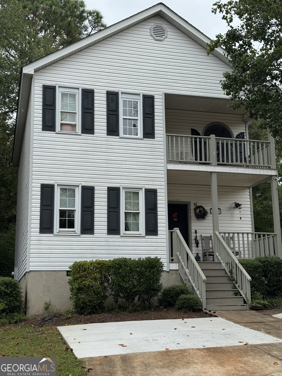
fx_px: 521
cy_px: 188
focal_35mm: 48
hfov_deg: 30.3
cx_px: 141
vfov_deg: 39.7
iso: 64
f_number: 1.78
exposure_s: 1/1076
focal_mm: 6.76
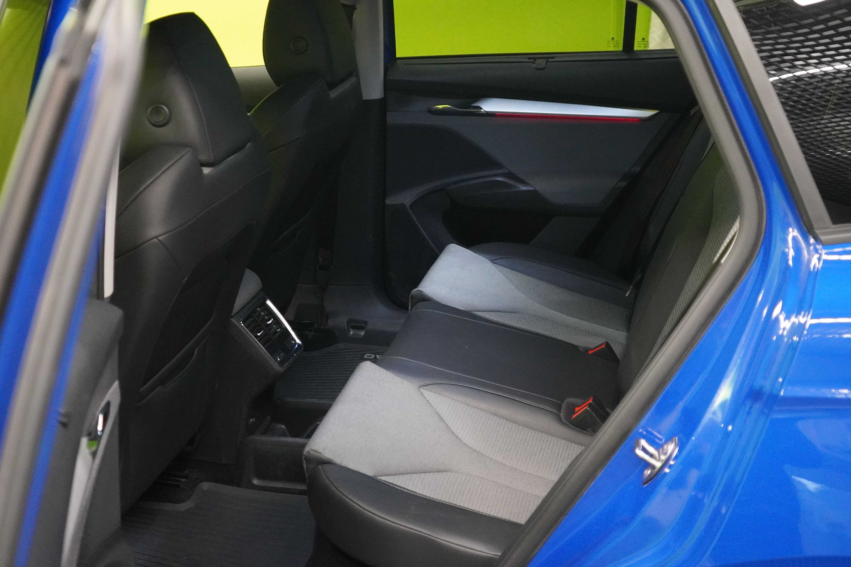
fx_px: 1099
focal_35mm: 46
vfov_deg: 28.9
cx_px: 426
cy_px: 284
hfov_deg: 42.3
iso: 6400
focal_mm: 31
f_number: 3.5
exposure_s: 1/60
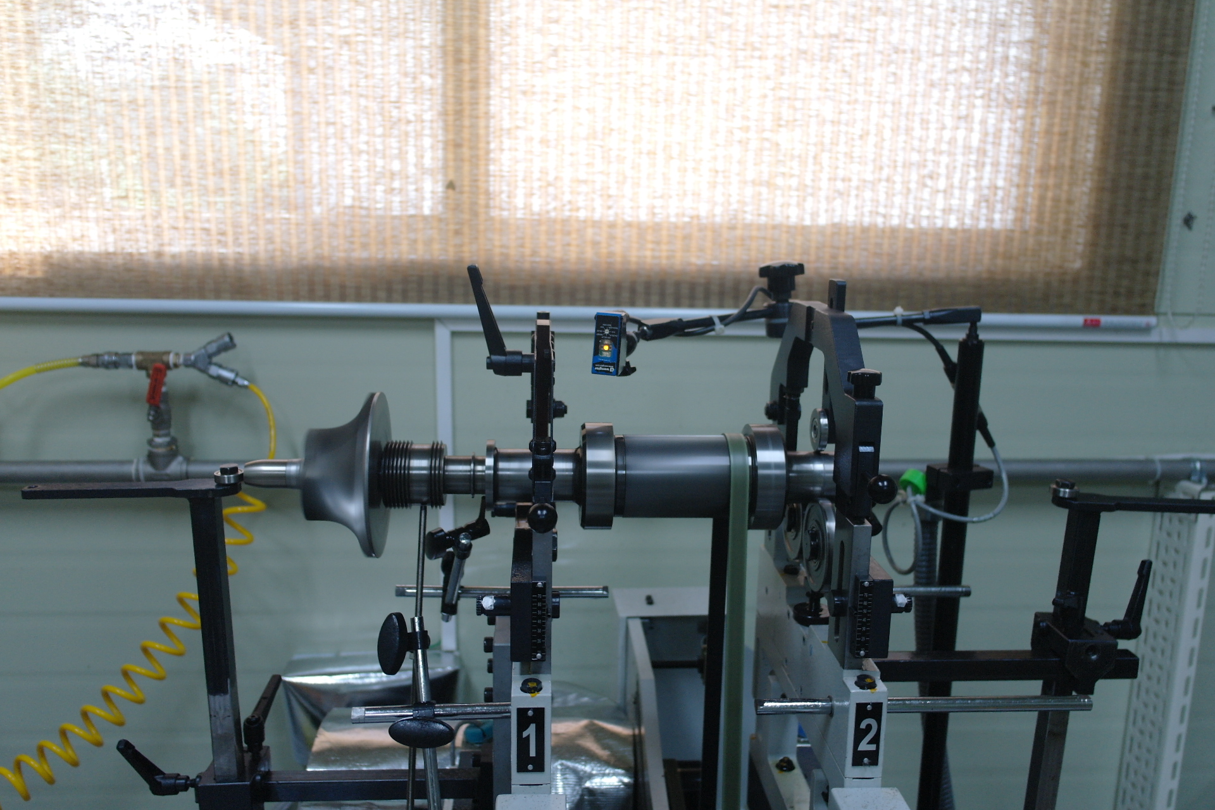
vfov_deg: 43.6
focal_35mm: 30
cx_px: 608
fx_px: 1012
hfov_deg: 61.9
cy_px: 405
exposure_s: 1/40
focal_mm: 20
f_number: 3.5
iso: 320
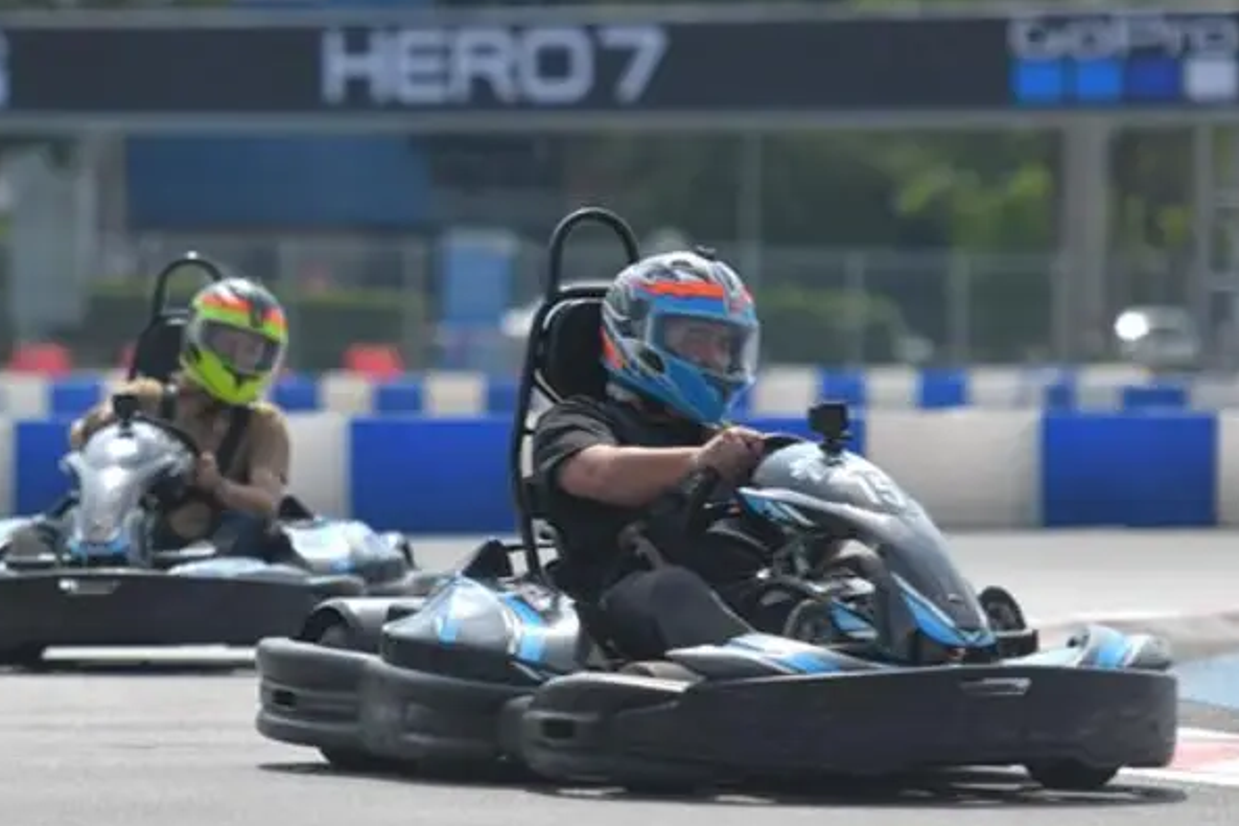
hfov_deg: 6.8
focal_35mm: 305
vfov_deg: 4.5
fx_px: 10494
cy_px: 476
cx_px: 451
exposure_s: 1/640
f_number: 2.8
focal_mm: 155
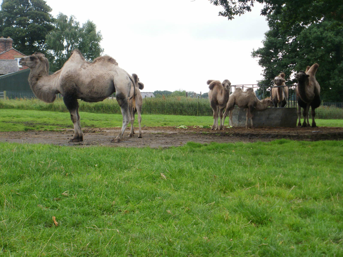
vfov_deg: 18.2
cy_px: 128
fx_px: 803
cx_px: 172
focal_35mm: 81
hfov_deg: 24.1
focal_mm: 14.2
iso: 100
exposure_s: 1/160
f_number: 4.8
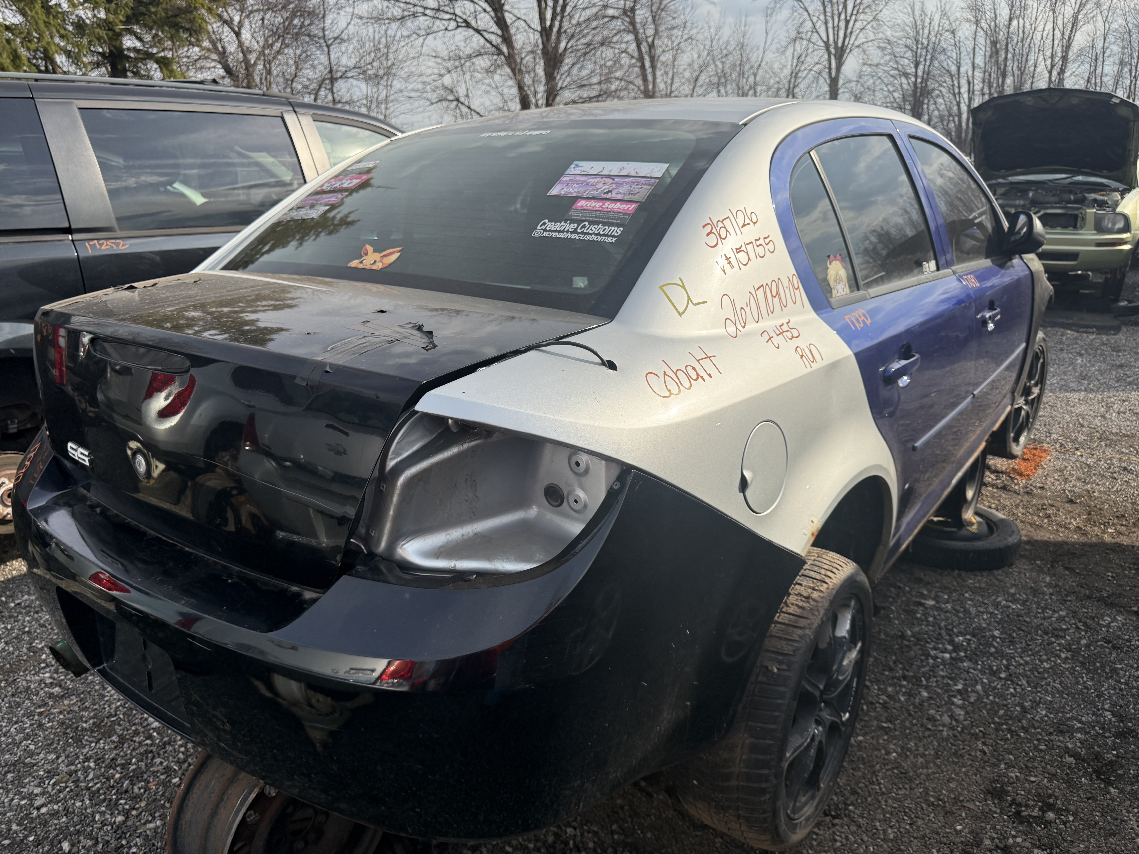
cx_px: 570
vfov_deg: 56.8
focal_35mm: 24
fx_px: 790
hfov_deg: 71.6
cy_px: 427
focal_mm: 6.76
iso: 100
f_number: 1.78
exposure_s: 1/5714
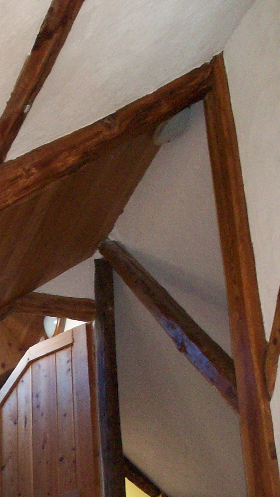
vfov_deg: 25.0
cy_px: 424
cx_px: -30
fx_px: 1095
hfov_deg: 14.2
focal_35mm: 83
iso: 200
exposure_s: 1/64
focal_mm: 6.2
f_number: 2.8
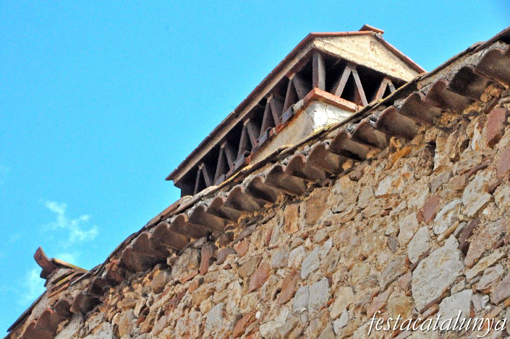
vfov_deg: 7.0
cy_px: 170
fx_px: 2759
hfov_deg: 10.6
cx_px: 255
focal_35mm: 195
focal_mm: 130
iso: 2500
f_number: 14
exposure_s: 1/800
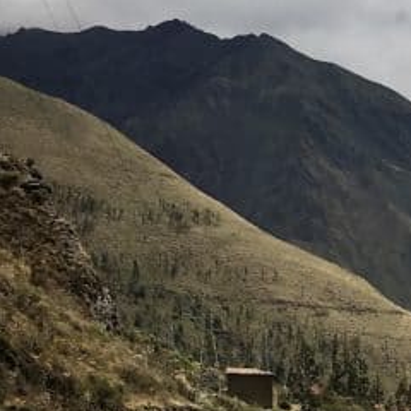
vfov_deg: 14.2
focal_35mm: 114
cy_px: 633
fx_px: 1531
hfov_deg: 14.5
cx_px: 574
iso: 25
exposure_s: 1/810
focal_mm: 4.15
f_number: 2.2
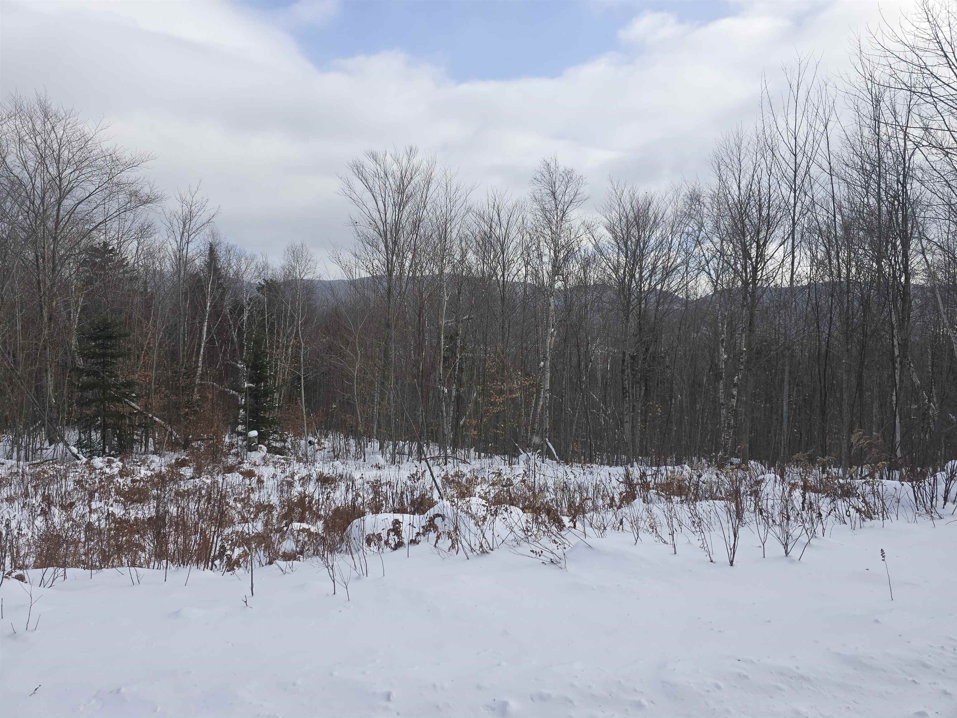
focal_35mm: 23
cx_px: 478
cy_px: 359
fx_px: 636
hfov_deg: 73.9
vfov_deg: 58.9
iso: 12
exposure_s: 1/701
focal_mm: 6.3
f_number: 1.7
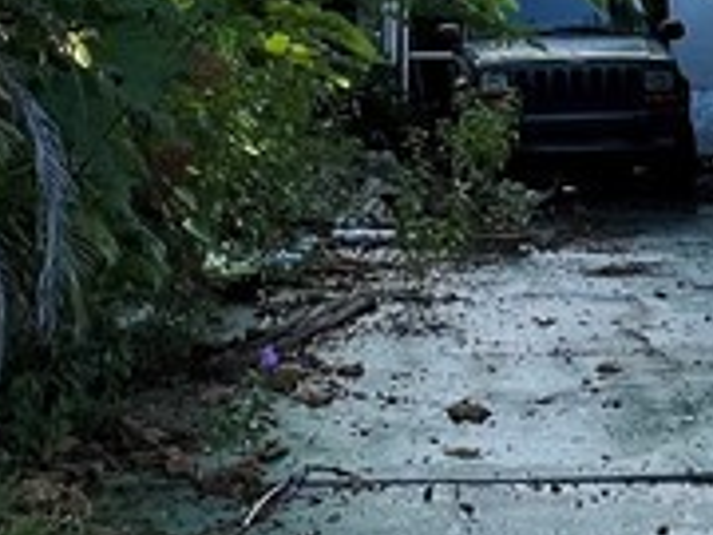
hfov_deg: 26.1
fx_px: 1524
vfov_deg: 15.5
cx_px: 507
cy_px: -559
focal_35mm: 74
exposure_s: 1/763
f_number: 1.8
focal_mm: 1.57
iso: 32
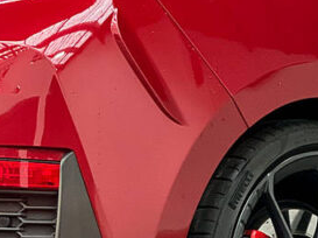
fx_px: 2073
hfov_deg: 8.7
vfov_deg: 6.6
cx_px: 23
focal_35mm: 226
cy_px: 84
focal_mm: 9
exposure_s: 1/33
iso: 320
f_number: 2.8
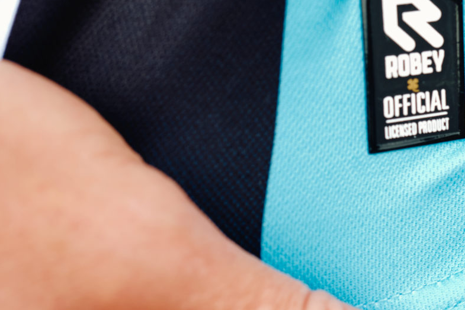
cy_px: 99
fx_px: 1382
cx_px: 554
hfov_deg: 18.2
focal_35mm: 107
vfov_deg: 12.8
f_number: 2.8
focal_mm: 27
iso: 100
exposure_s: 1/400
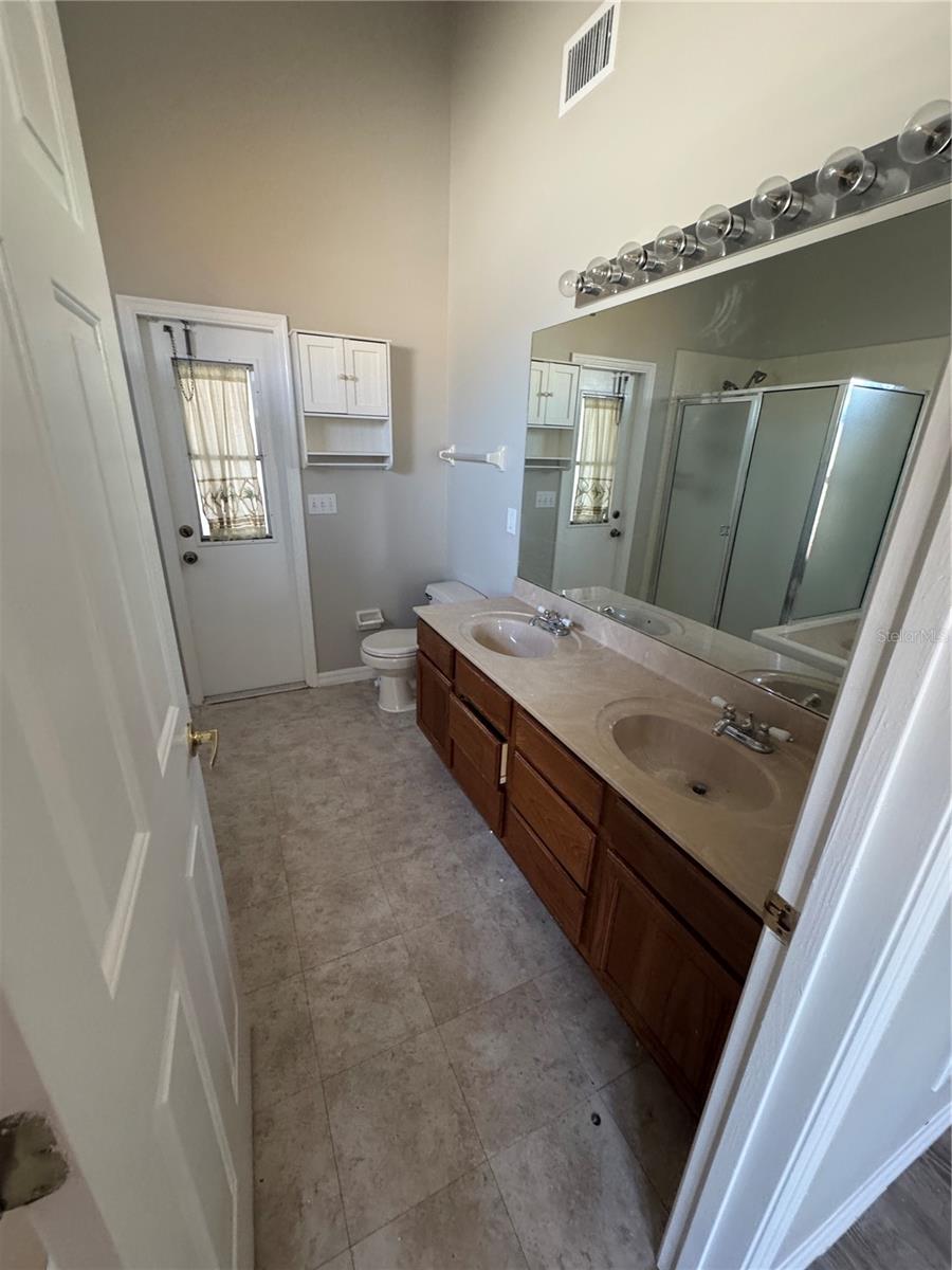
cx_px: 476
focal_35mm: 14
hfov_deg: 85.7
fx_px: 513
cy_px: 635
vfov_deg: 102.1
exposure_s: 1/85
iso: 320
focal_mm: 2.22
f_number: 2.2
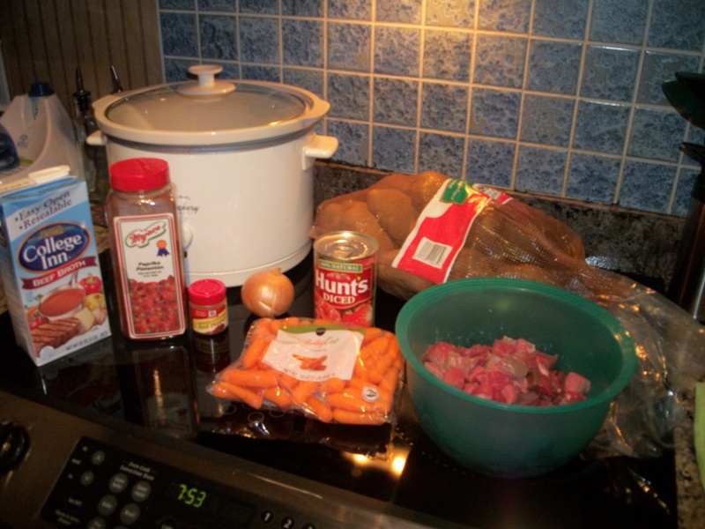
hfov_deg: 56.8
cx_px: 352
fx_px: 652
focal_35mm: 32
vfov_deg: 44.2
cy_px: 264
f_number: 2.9
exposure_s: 1/30
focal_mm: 5.7
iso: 160
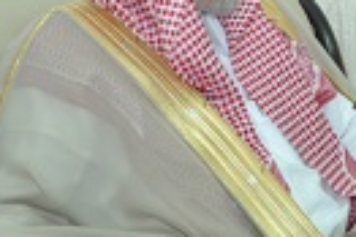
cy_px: 25
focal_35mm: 151
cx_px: 690
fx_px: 1491
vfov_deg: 9.0
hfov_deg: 12.2
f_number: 5.6
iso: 800
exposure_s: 1/60
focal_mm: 22
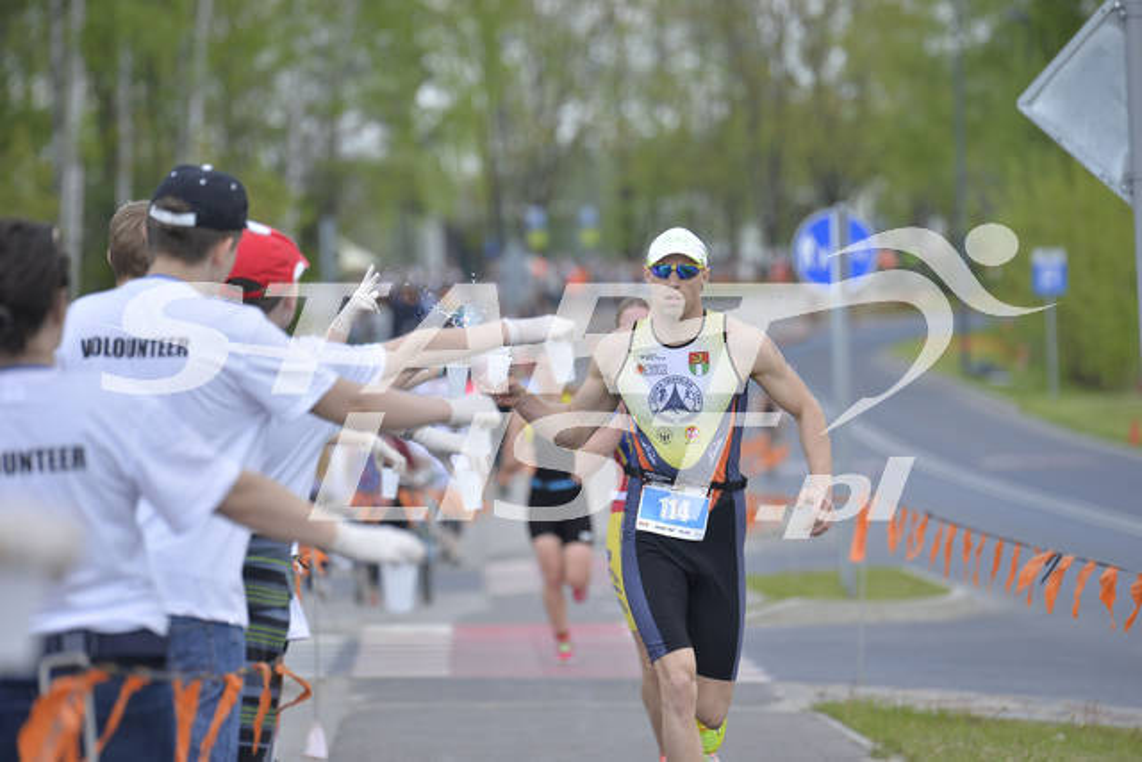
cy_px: 381
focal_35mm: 200
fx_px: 6345
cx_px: 571
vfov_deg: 6.9
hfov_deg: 10.3
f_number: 4
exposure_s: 1/2500
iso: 400
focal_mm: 200
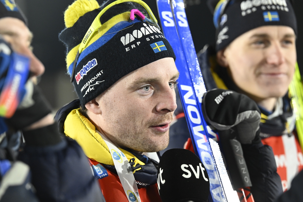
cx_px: 152
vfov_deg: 6.9
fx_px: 1683
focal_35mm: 200
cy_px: 101
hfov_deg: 10.3
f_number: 4.5
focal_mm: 200
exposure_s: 1/640
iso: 4000
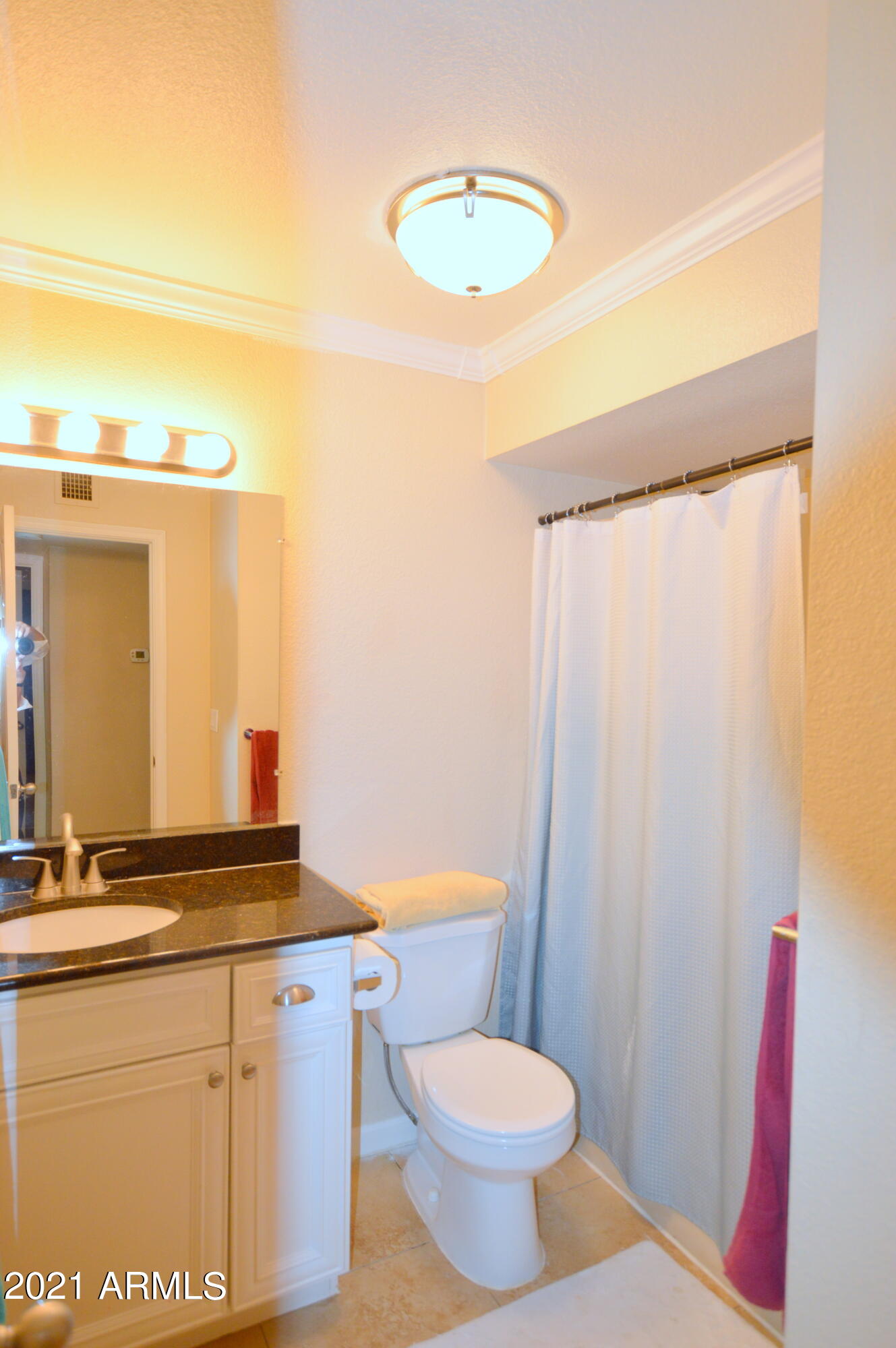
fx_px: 786
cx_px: 448
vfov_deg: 81.3
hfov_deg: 59.4
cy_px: 674
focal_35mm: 21
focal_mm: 14
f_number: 4
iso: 400
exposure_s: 1/80
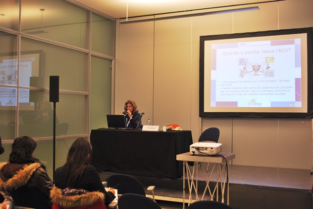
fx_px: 365
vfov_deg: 32.0
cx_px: 156
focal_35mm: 42
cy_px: 104
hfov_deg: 46.4
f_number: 4.5
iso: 400
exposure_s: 1/50
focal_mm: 28
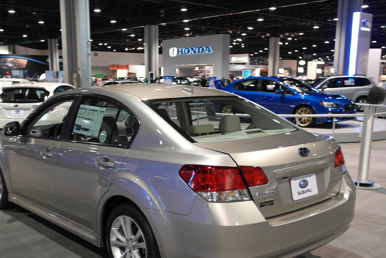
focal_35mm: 39
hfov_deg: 49.4
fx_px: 418
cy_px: 167
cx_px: 167
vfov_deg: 34.0
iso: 400
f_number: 3.5
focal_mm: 20
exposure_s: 1/20
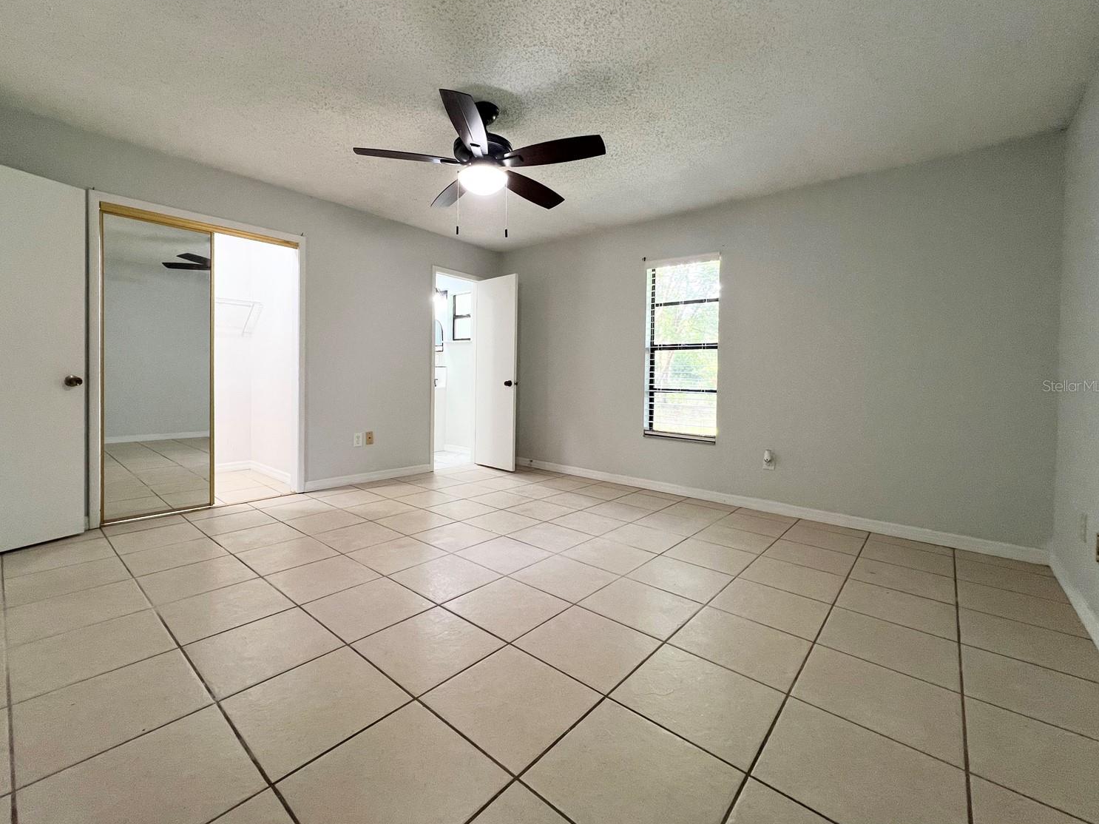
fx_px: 444
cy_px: 385
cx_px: 521
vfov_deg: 85.5
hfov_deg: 102.0
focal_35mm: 14
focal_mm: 1.57
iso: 160
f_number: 1.8
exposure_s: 1/60
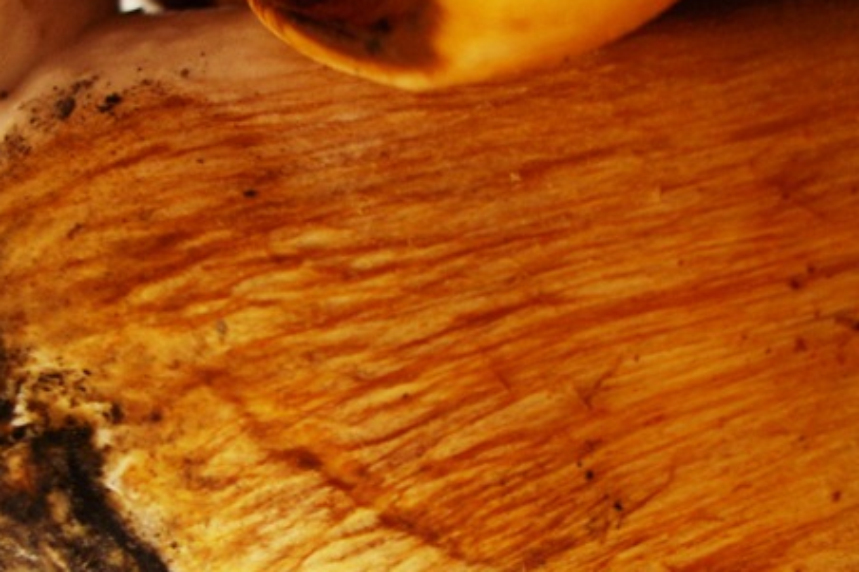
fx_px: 2433
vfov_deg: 13.4
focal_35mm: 102
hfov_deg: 20.0
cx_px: 410
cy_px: 399
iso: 100
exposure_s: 1/183
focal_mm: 10.19
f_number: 3.5
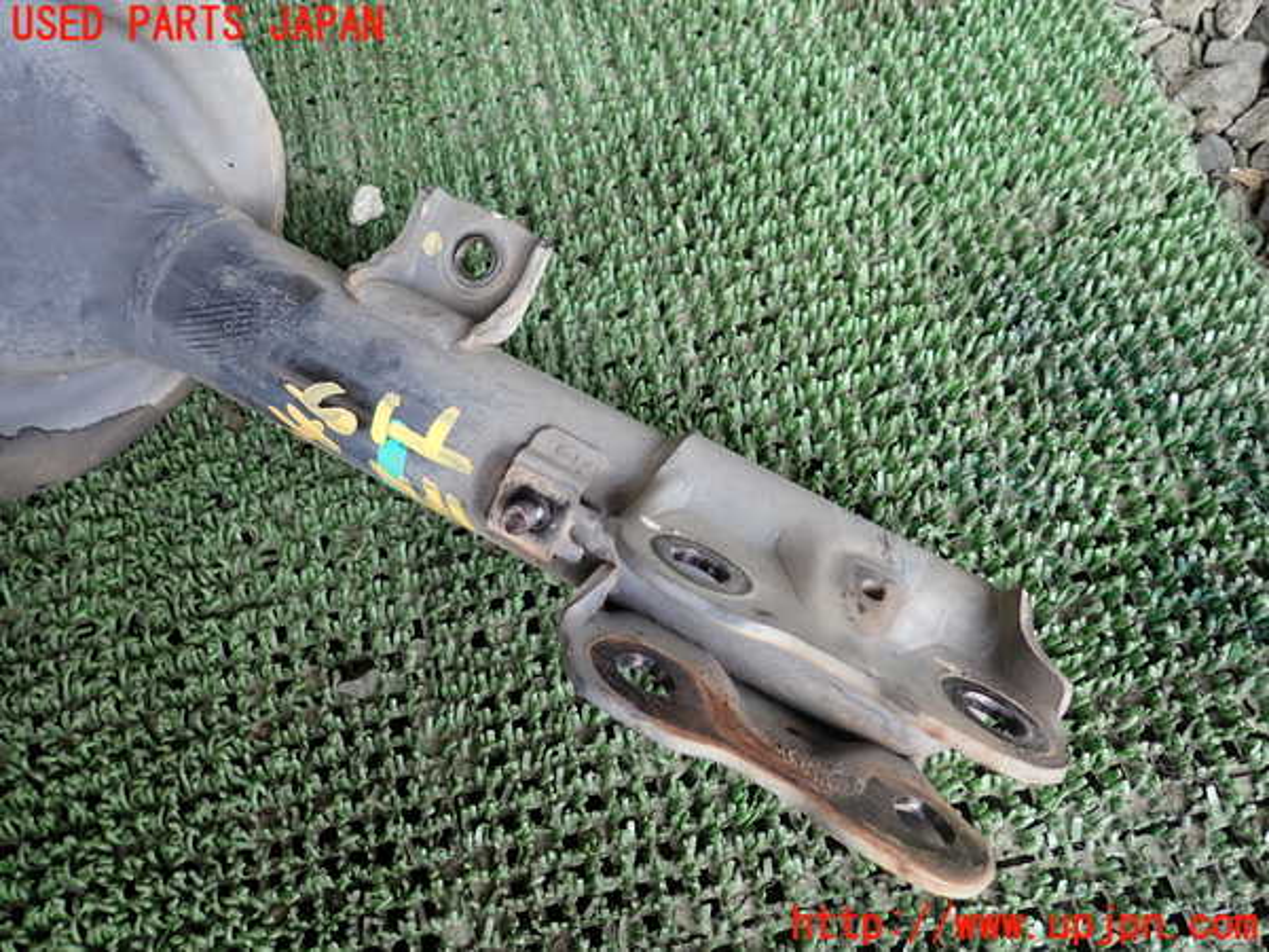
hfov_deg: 69.4
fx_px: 916
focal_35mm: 25
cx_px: 634
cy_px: 476
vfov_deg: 54.9
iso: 200
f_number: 2
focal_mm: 4.5
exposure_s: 1/125
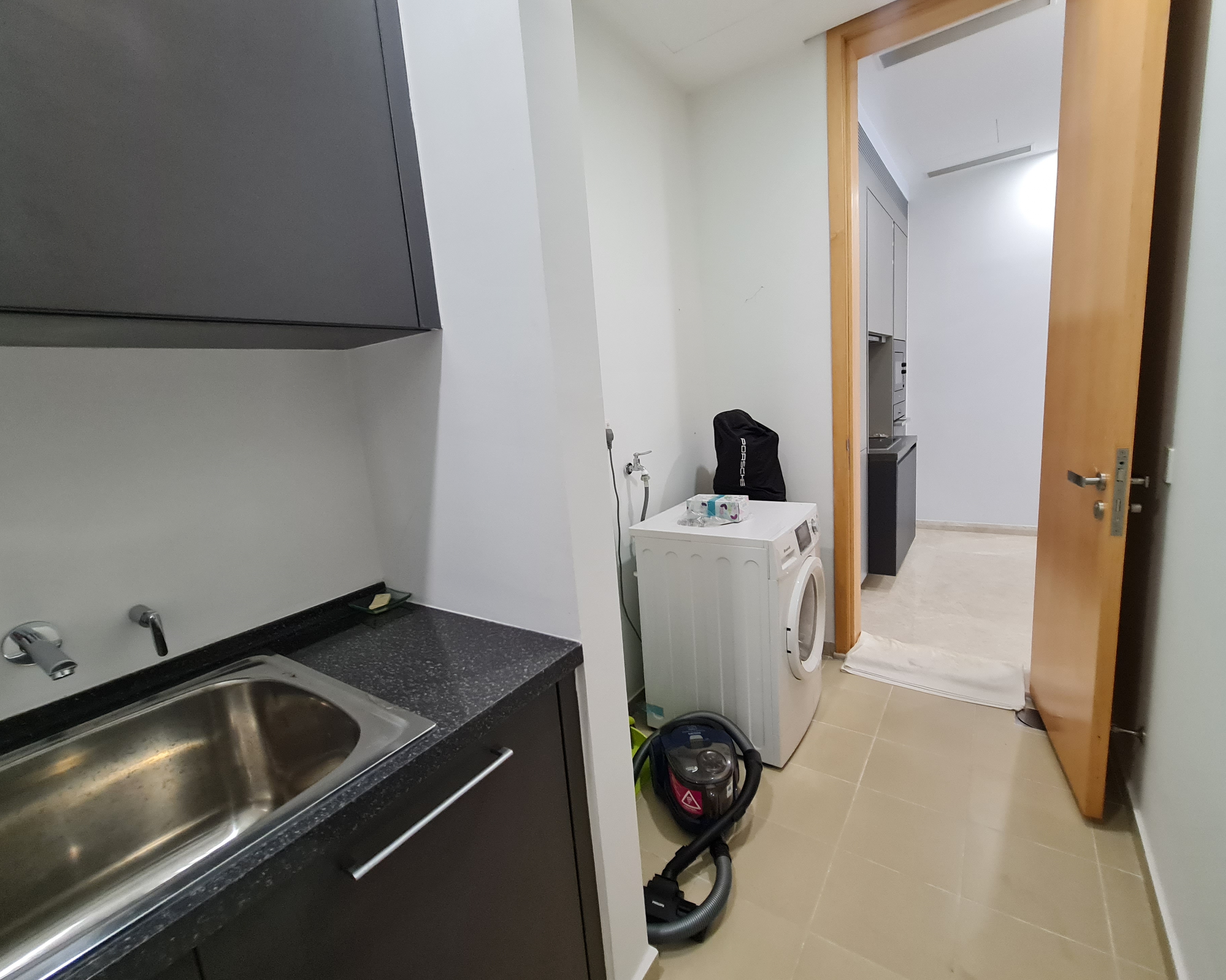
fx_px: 508
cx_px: 594
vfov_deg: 88.0
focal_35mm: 14
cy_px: 499
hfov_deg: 100.7
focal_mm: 2.2
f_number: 2.2
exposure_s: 1/50
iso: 320
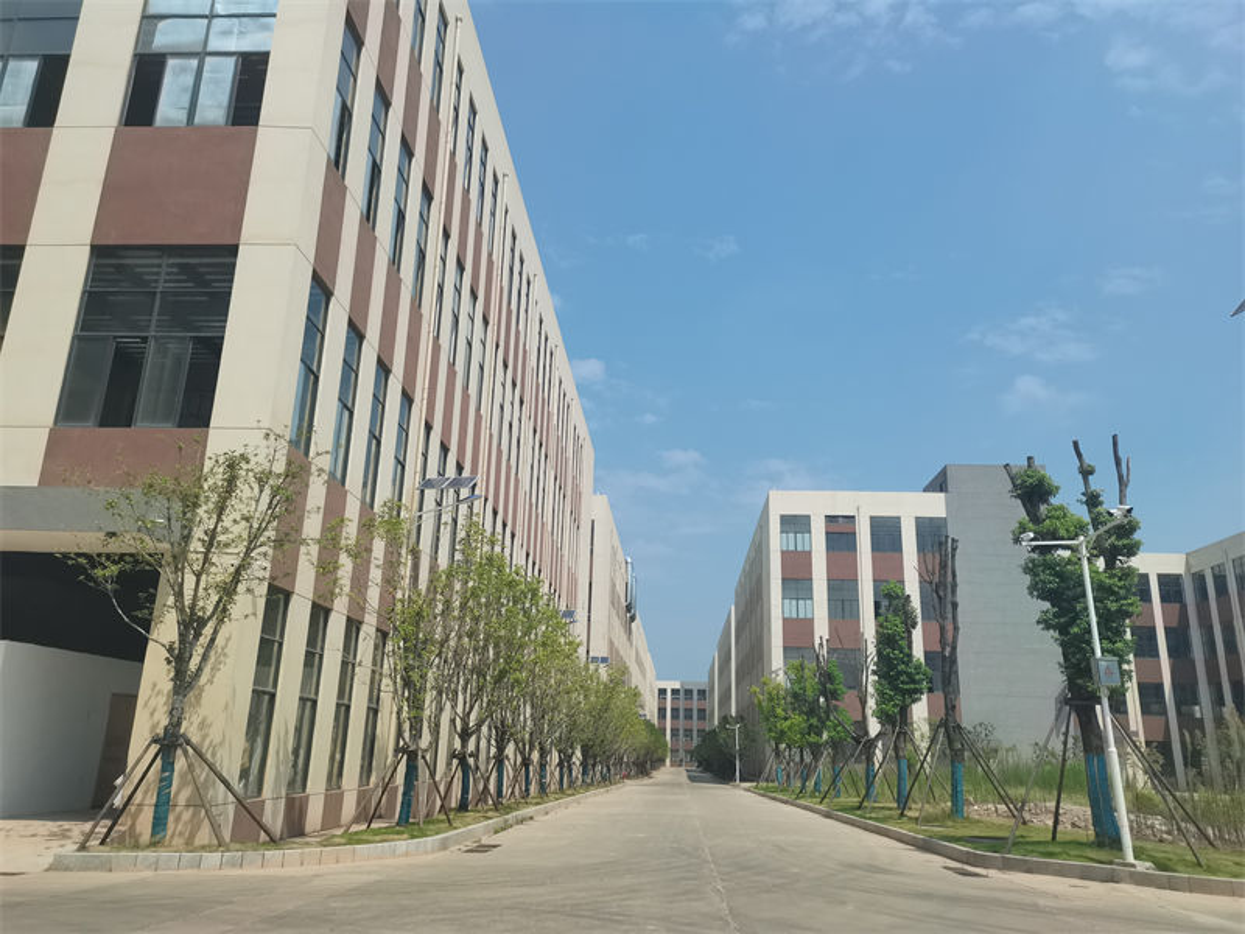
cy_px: 467
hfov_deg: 67.3
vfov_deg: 53.1
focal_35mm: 26
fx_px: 935
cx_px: 622
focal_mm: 5.58
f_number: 1.8
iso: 50
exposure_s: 1/1953
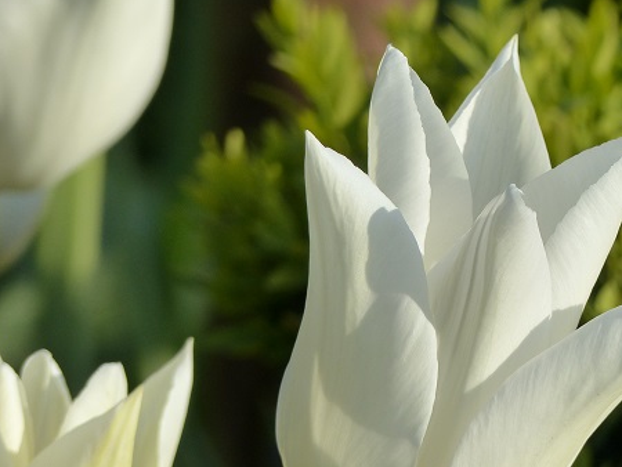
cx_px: 451
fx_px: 16720
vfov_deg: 1.6
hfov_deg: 2.1
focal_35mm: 930
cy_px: 301
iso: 160
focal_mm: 107.6
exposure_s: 1/1000
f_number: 4
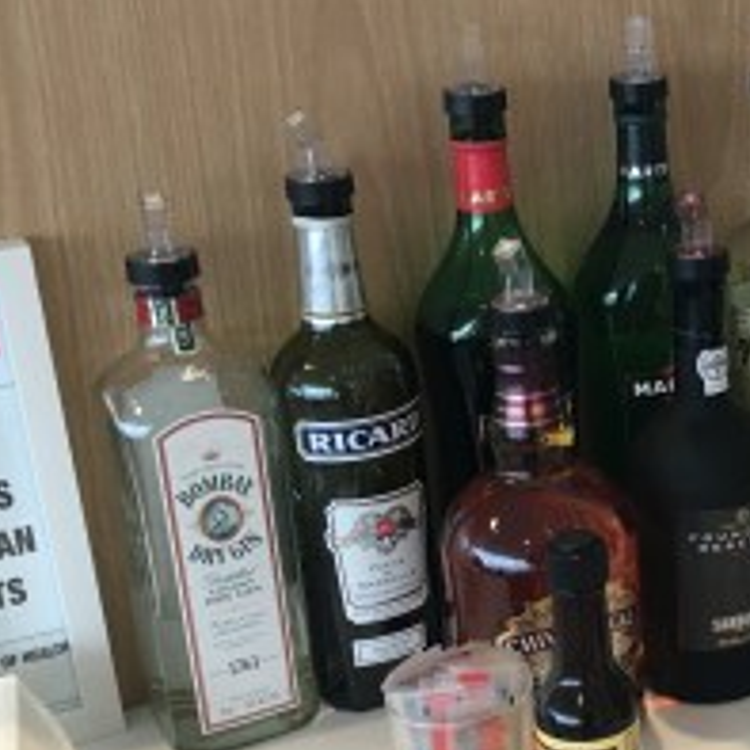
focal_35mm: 67
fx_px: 1642
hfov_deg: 24.0
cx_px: 828
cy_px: 445
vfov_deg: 25.7
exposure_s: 1/30
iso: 40
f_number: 2.2
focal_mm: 4.15
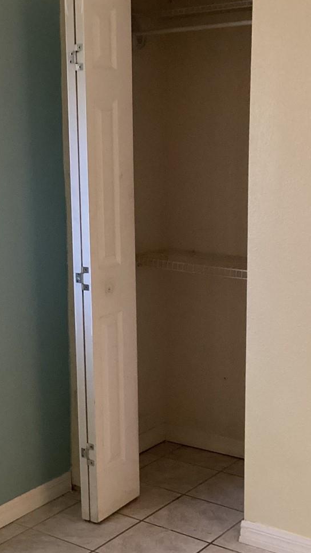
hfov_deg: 21.3
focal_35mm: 56
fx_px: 821
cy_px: 302
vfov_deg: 37.2
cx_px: 86
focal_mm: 3.3
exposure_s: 1/30
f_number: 2.4
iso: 400
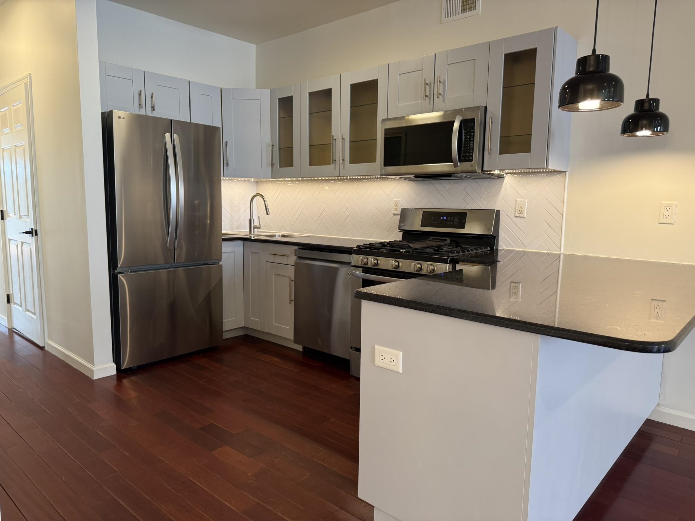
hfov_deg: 71.6
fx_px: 482
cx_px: 348
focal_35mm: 24
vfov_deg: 56.8
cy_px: 260
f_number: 1.78
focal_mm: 6.76
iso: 160
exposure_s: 1/60
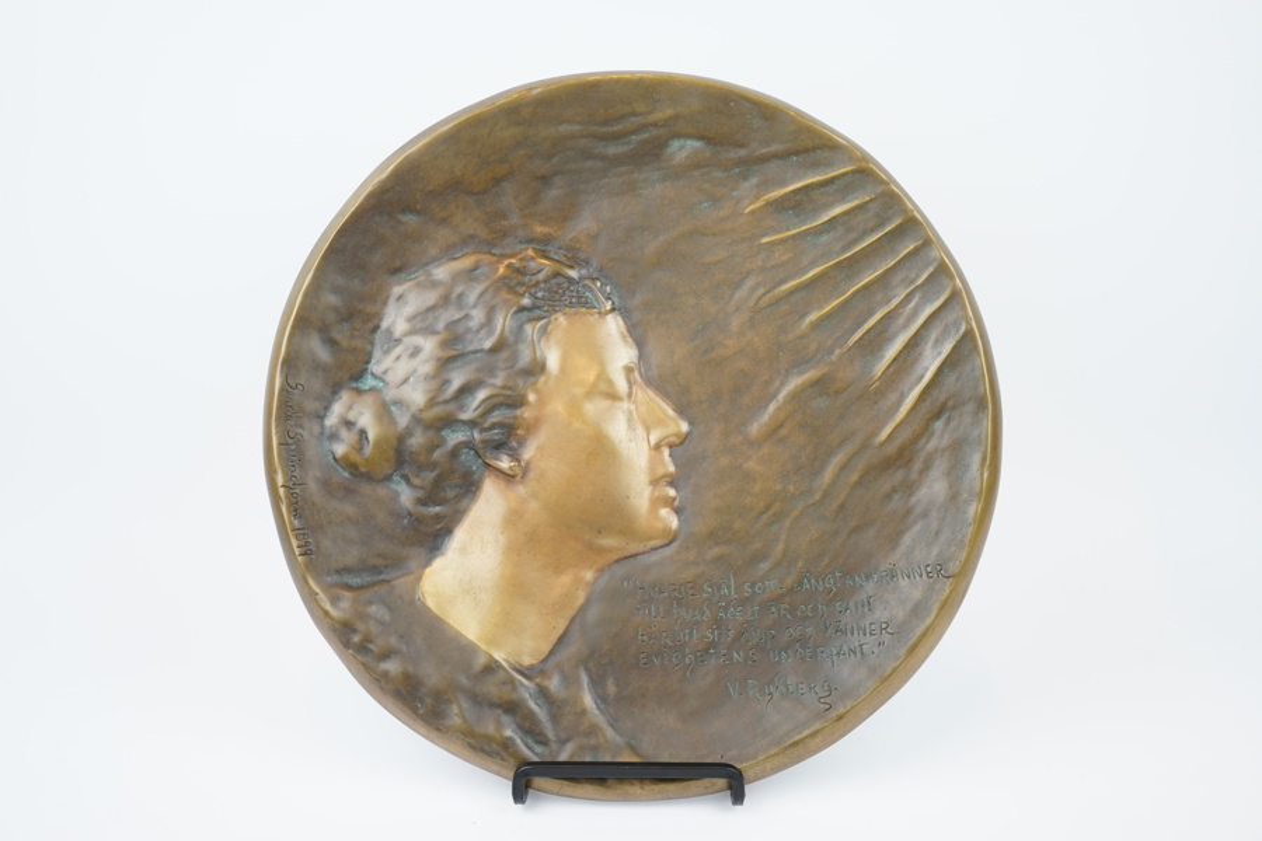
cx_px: 631
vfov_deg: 27.5
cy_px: 420
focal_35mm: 49
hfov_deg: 40.3
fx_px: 1718
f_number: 4.5
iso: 125
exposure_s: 1/60
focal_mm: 49
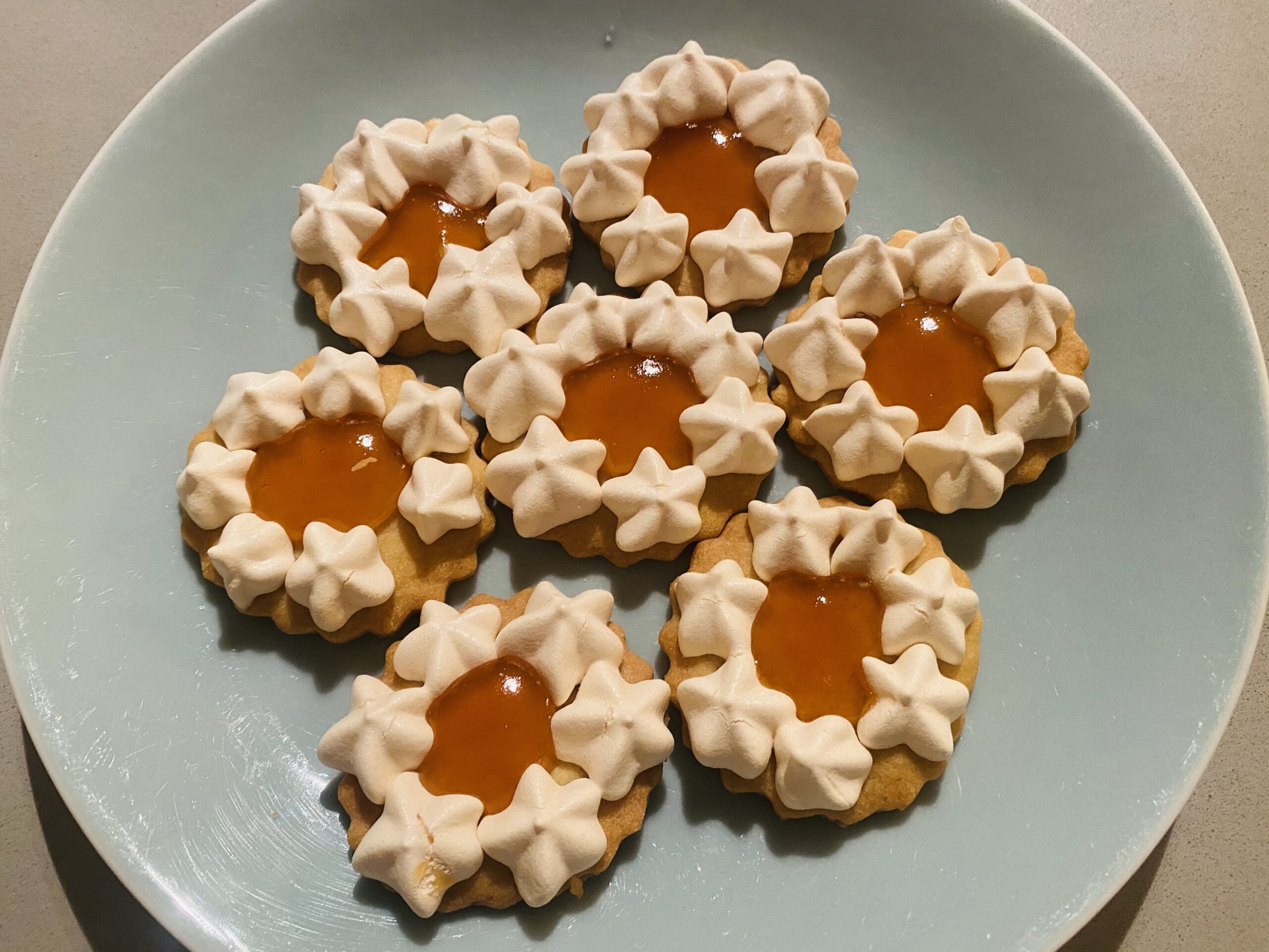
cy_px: 476
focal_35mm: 26
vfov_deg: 53.1
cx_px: 634
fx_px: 953
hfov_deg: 67.3
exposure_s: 1/50
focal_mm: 4.25
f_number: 1.8
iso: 320
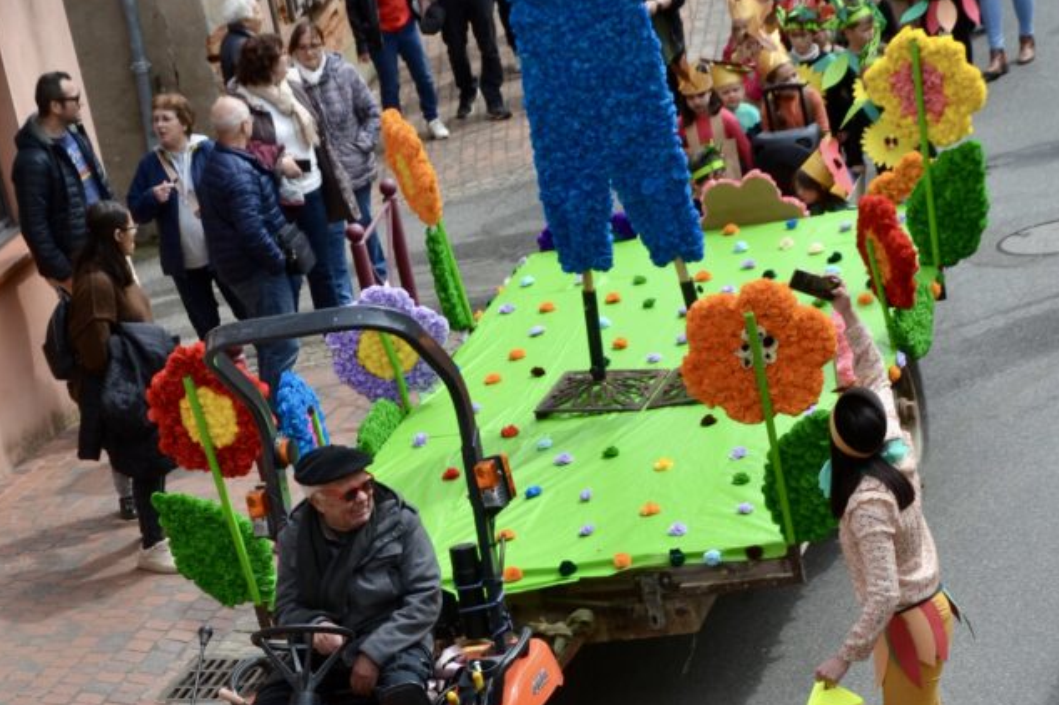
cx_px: 550
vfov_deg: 18.3
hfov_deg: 27.2
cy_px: 381
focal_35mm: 75
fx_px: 2192
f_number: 6.3
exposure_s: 1/160
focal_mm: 45
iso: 100
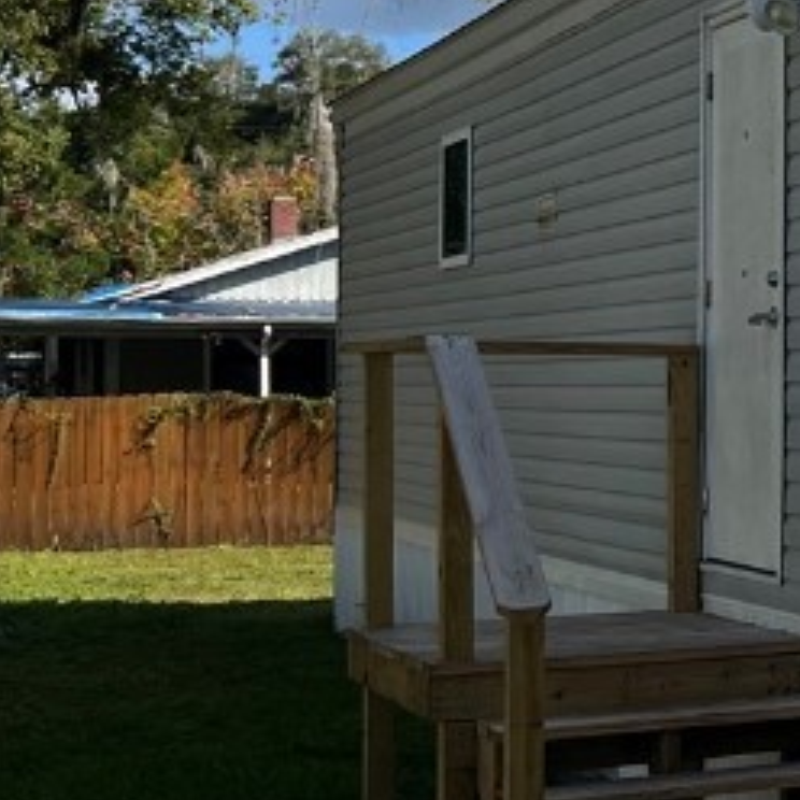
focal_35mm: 95
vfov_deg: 18.3
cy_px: 355
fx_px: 2484
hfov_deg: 14.7
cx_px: 1645
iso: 50
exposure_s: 1/8696
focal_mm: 5.7
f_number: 1.5
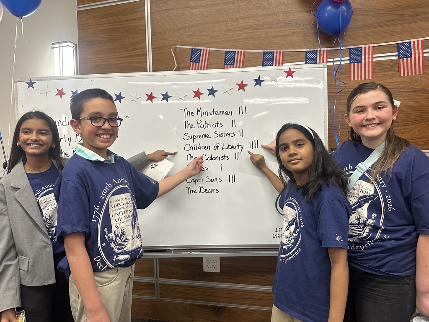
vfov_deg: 56.8
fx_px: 297
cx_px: 214
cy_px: 161
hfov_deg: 71.6
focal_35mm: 24
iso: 250
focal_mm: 6.86
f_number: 1.78
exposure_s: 1/78
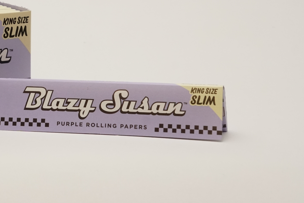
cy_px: -14
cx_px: -27
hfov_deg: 11.8
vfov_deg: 8.0
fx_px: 1444
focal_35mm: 171
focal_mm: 47.6
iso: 1250
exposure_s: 1/80
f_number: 11
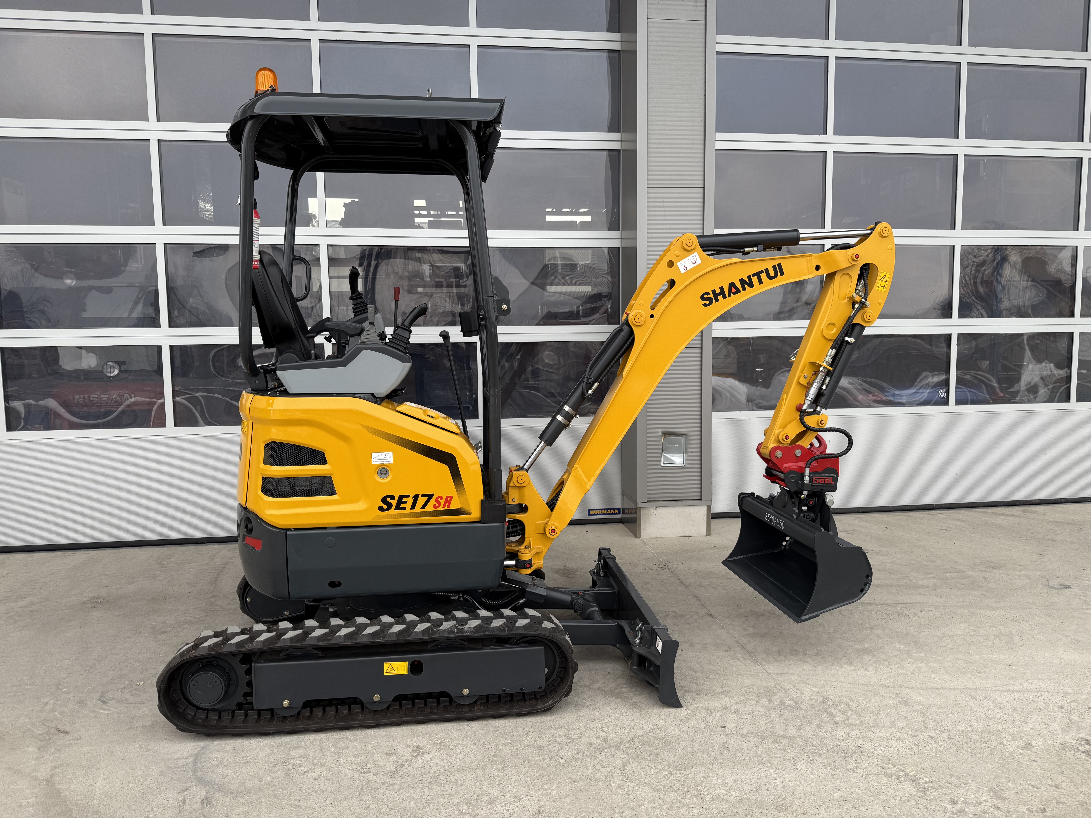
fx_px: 756
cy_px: 409
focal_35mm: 24
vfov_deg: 56.8
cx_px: 546
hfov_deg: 71.6
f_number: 1.78
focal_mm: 6.76
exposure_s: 1/401
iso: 80
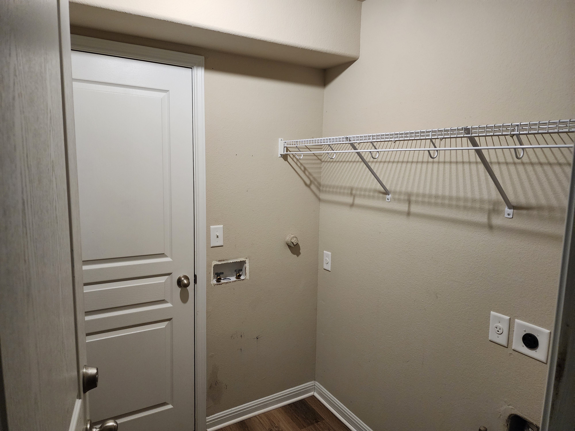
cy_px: 216
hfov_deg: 73.9
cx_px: 288
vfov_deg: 58.9
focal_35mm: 23
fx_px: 382
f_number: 1.8
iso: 500
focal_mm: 6.4
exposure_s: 1/120
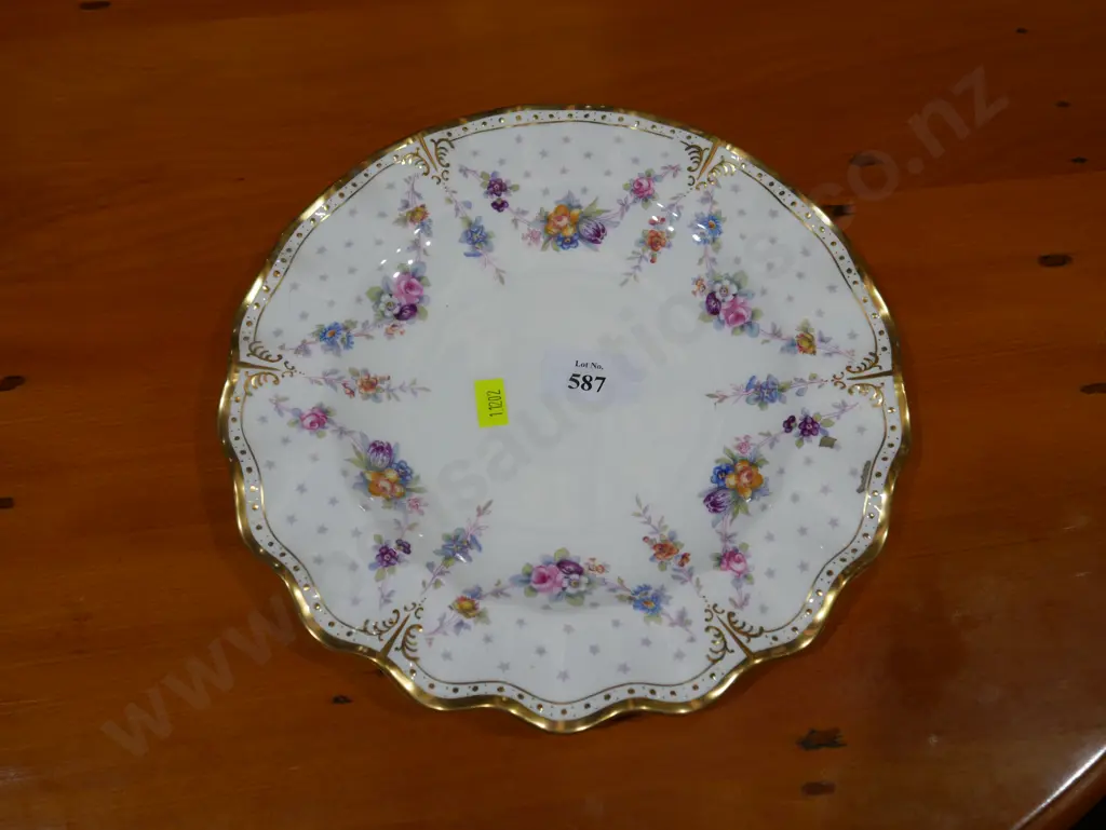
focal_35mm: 34
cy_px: 415
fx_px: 1087
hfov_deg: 53.9
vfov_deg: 41.8
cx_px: 553
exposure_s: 1/160
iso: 200
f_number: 4.5
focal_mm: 17
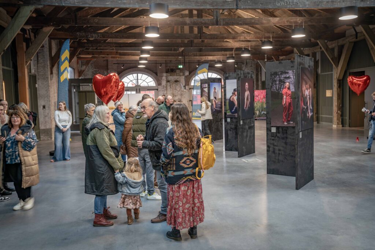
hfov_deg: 57.2
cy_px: 125
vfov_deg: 40.0
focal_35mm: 33
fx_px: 344
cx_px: 188
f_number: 5
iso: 800
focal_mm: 33
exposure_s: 1/20
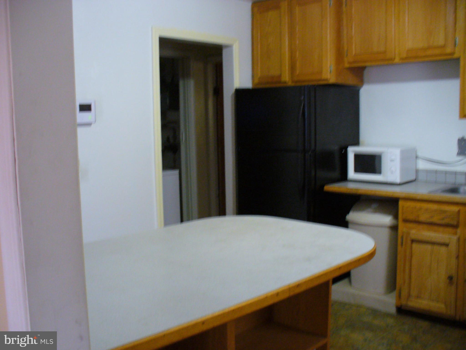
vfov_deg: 38.7
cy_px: 175
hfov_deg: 50.1
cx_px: 233
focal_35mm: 37
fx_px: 498
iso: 200
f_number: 2.8
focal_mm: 6.1
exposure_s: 1/8
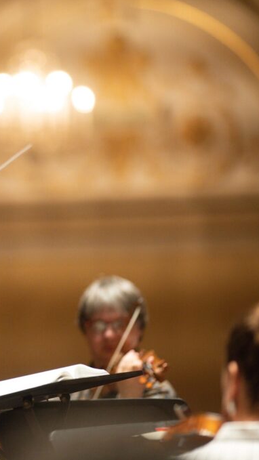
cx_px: -20
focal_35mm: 316
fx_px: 3858
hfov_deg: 3.8
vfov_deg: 6.8
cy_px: 229
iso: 3200
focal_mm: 200
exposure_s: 1/400
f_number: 1.8
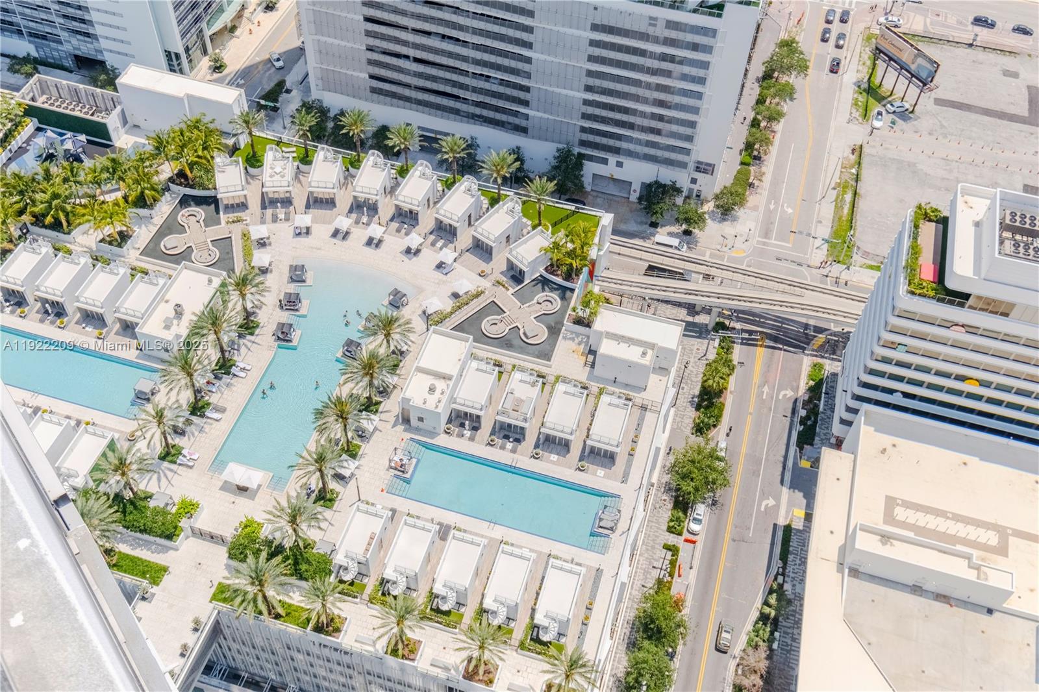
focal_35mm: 36
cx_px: 520
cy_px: 346
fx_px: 1039
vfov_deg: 36.9
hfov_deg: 53.1
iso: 640
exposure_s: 1/8000
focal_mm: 24
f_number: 8
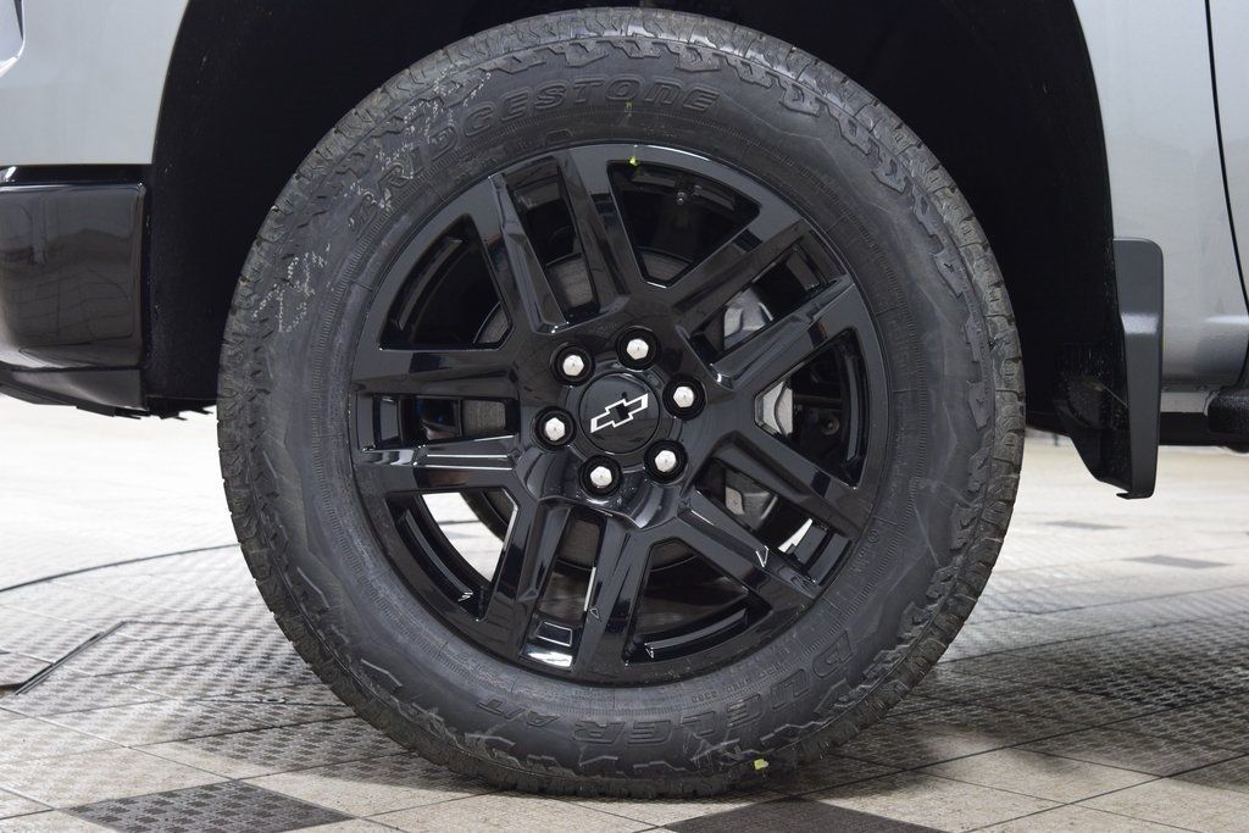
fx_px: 1978
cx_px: 624
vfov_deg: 23.8
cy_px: 416
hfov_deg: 35.0
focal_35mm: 57
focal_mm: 38
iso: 1250
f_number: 6.3
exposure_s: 1/15
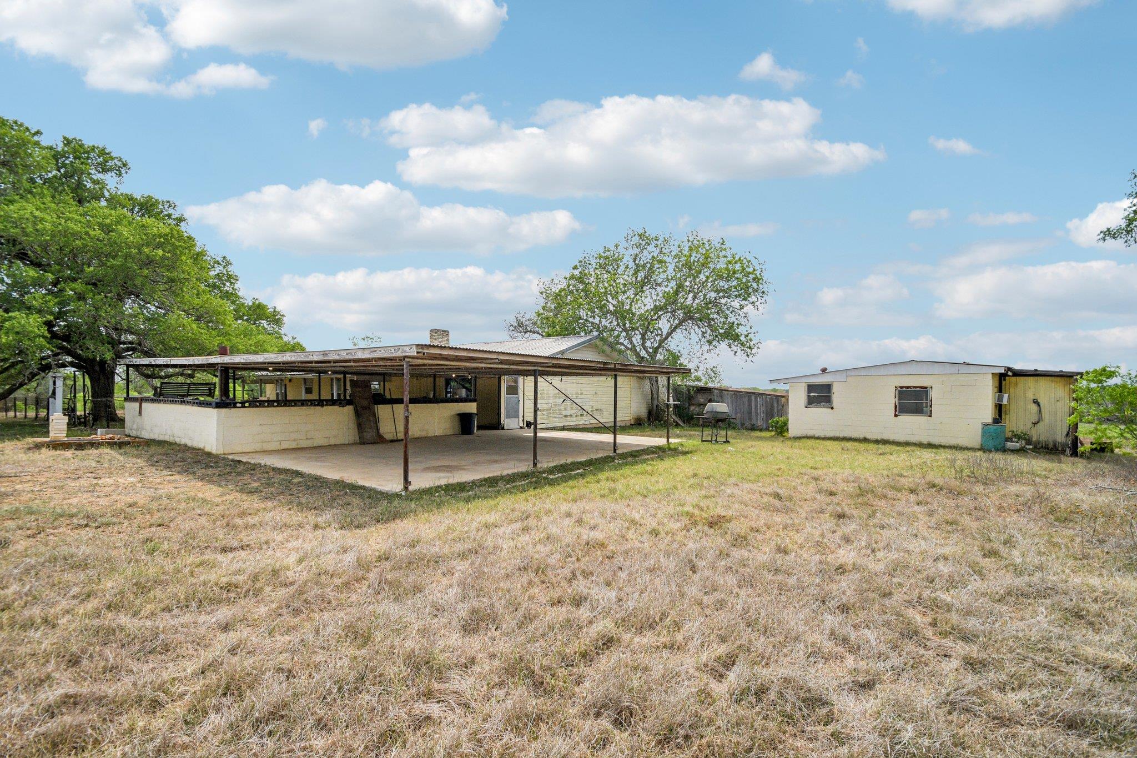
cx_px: 568
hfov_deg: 100.4
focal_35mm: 15
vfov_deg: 77.3
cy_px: 379
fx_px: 474
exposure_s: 1/1250
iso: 400
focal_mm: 10
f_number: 8
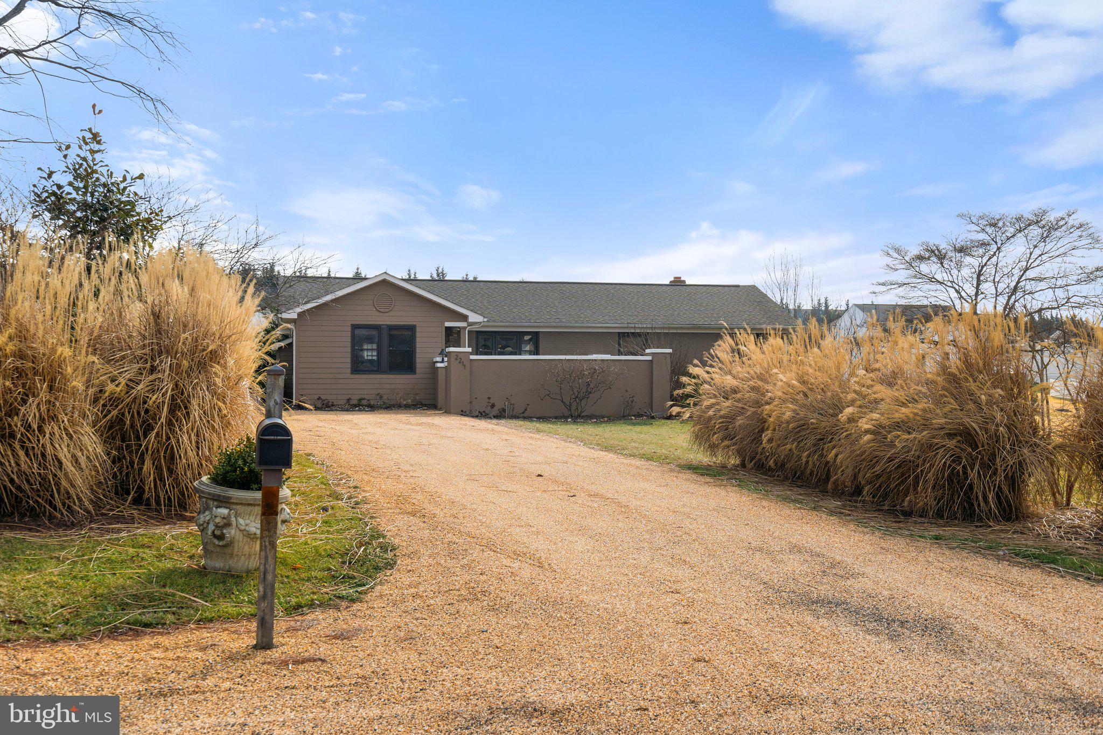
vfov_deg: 37.8
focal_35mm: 35
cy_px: 368
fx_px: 1072
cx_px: 552
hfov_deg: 54.4
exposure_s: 1/640
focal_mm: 35
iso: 200
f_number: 14
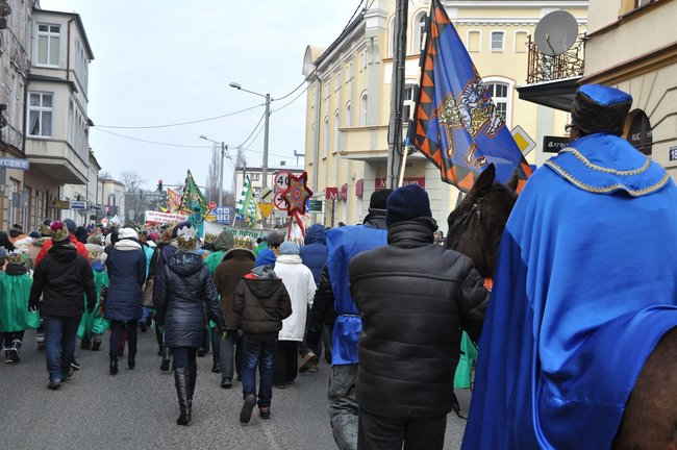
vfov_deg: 28.0
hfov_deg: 41.2
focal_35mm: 48
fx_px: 902
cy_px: 225
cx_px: 338
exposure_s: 1/400
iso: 1000
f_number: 10
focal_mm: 32
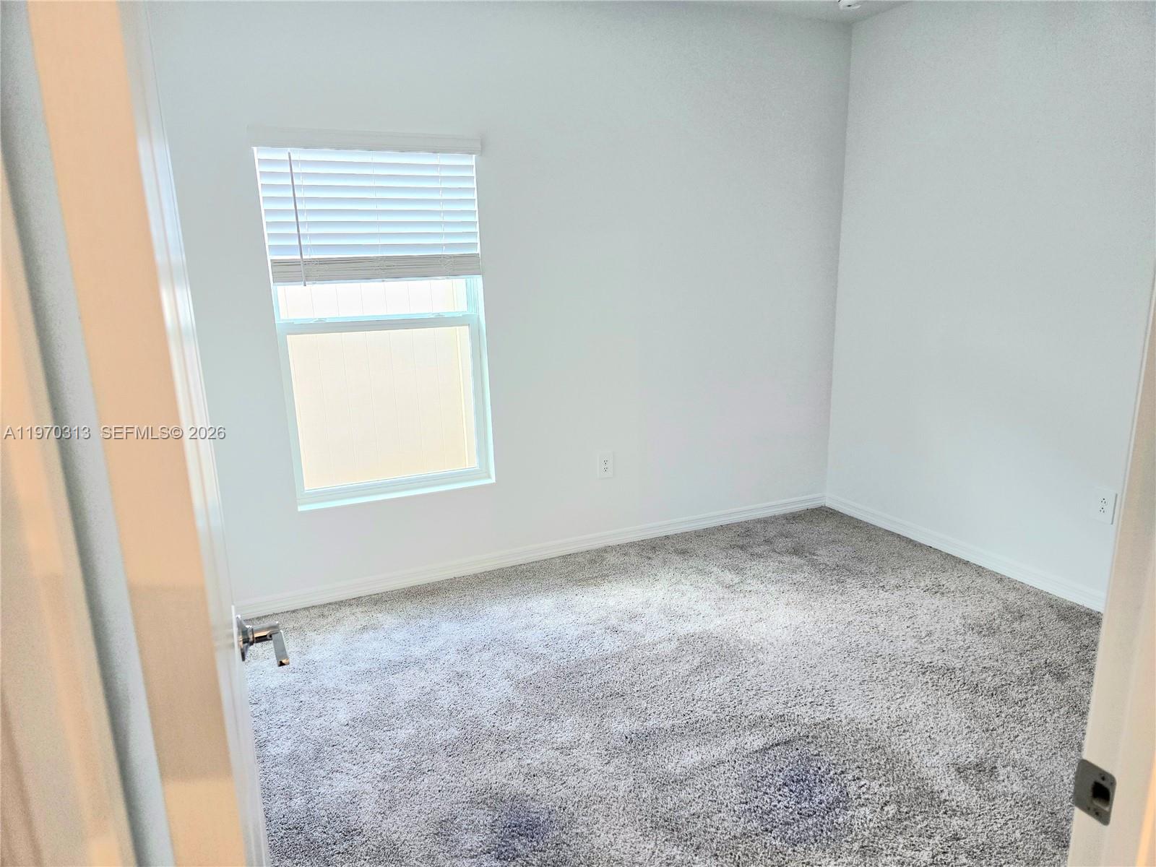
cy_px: 434
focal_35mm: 23
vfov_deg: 58.9
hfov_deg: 73.9
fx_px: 768
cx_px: 578
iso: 125
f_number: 1.7
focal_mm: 6.3
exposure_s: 1/120
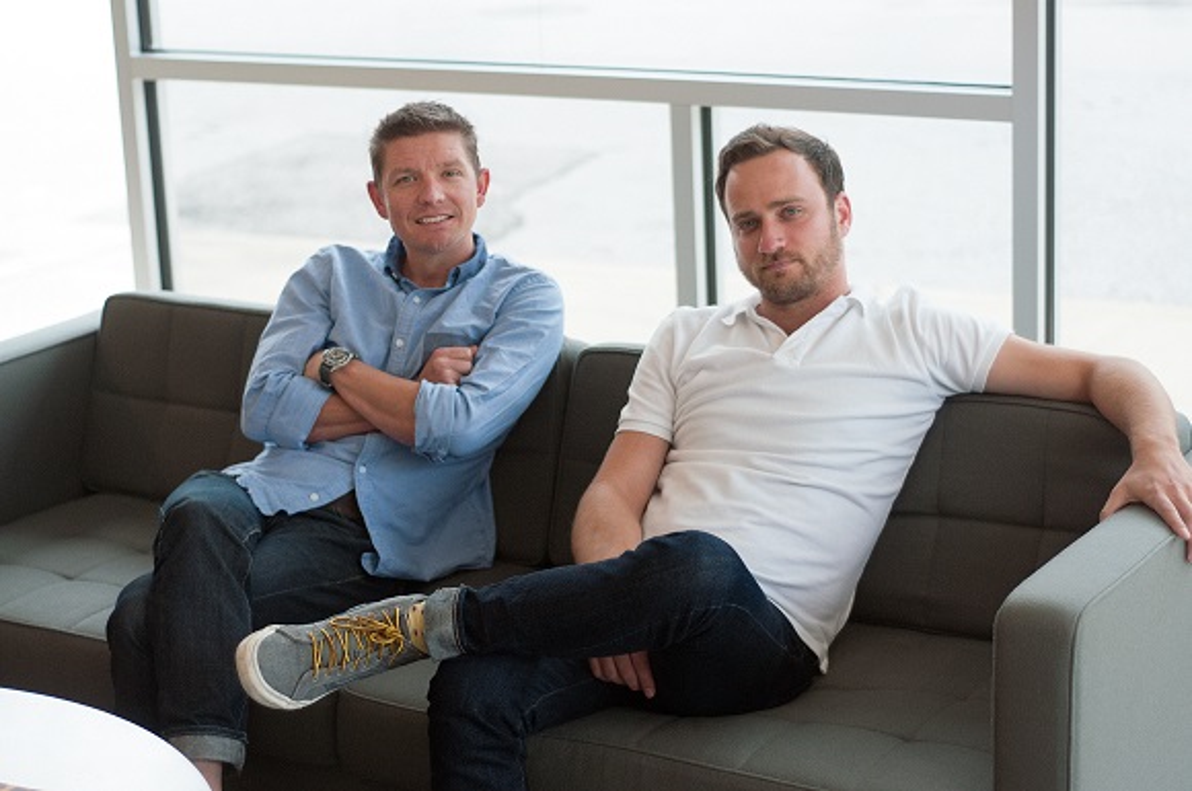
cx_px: 596
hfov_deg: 27.0
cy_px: 396
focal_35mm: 75
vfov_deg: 18.1
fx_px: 2480
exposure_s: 1/1600
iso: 800
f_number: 2.8
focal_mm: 50
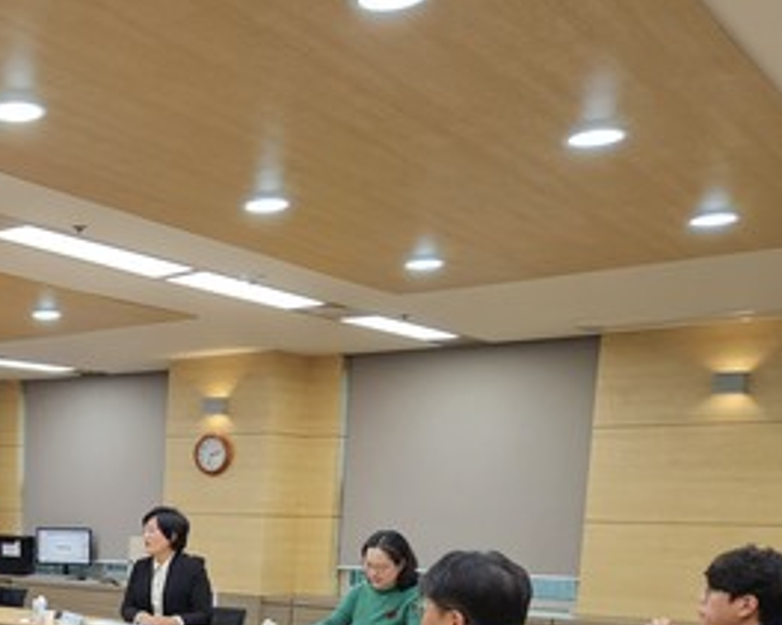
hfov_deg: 33.4
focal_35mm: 51
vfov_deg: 28.0
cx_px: -12
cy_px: 616
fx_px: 1180
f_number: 1.8
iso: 125
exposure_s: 1/120
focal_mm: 5.4
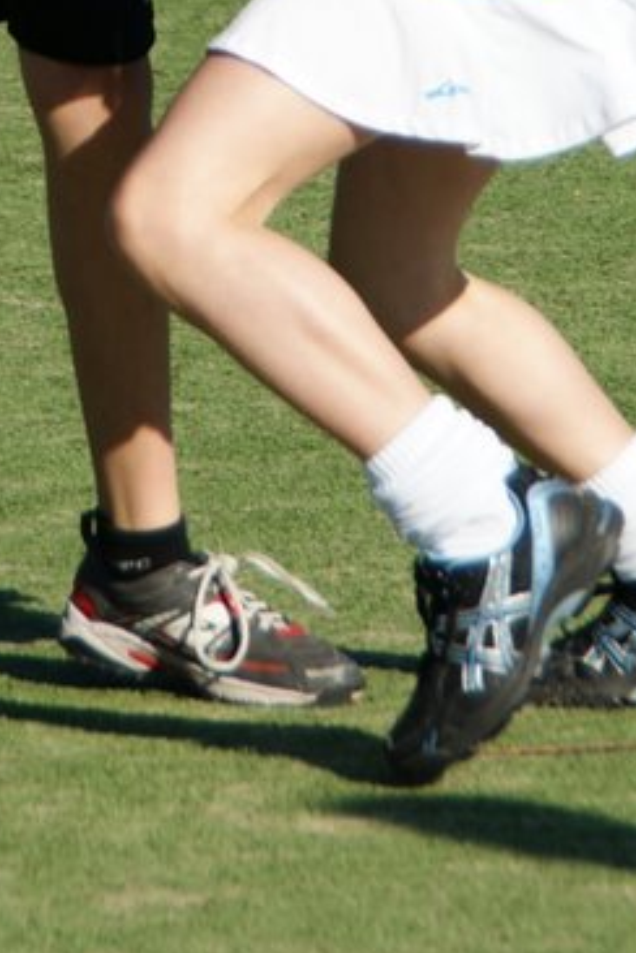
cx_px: 207
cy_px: -302
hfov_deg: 2.0
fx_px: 18257
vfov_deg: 3.0
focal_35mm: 689
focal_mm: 140
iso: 100
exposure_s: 1/400
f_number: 7.1
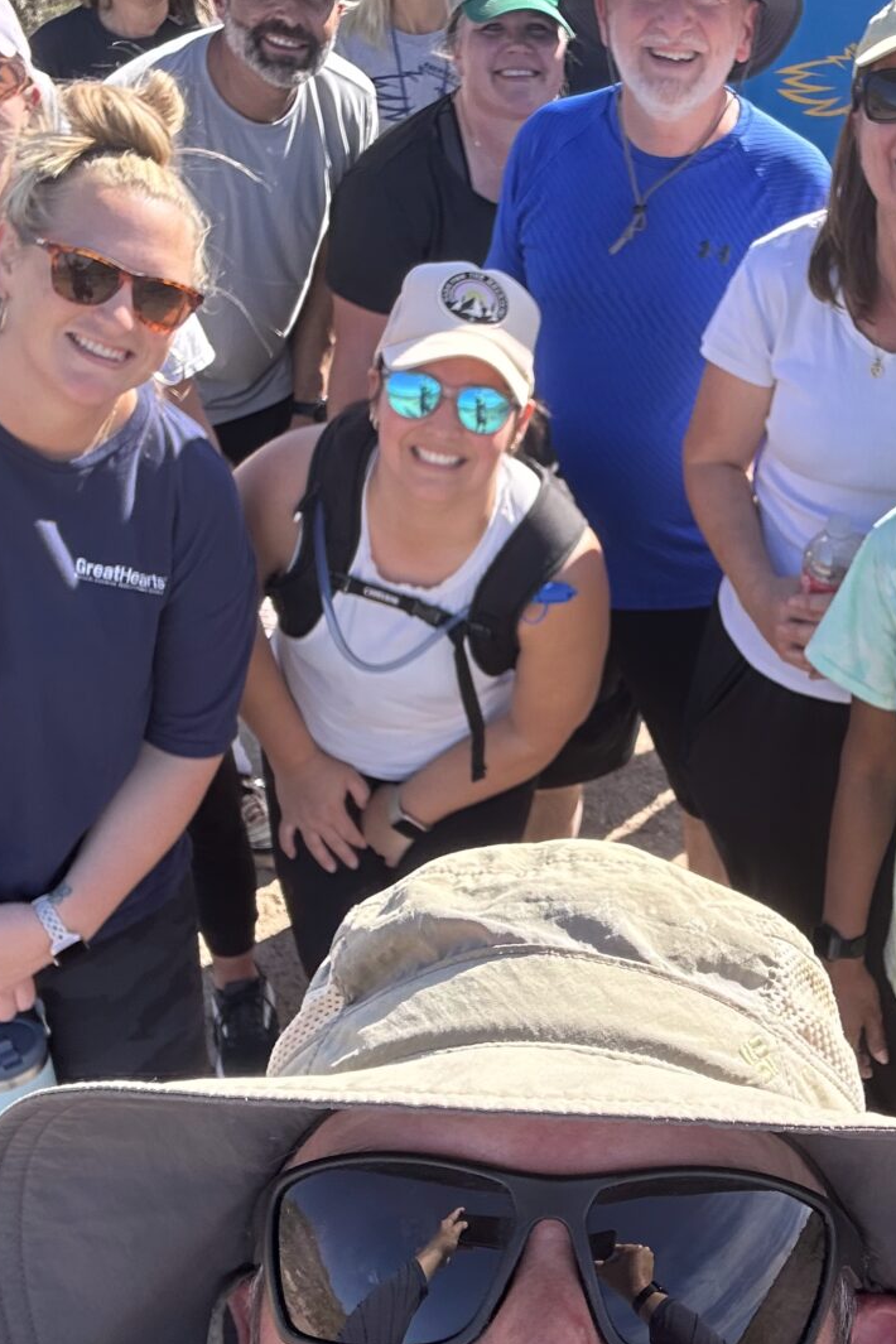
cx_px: 750
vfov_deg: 42.7
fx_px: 1717
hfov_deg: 28.5
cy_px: 661
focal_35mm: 46
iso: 25
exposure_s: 1/429
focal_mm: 2.69
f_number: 1.9
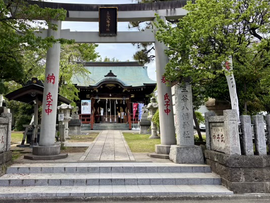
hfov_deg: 53.6
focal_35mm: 34
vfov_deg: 41.7
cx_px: 108
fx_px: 265
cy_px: 86
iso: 50
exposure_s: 1/927
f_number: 1.6
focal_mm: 5.96
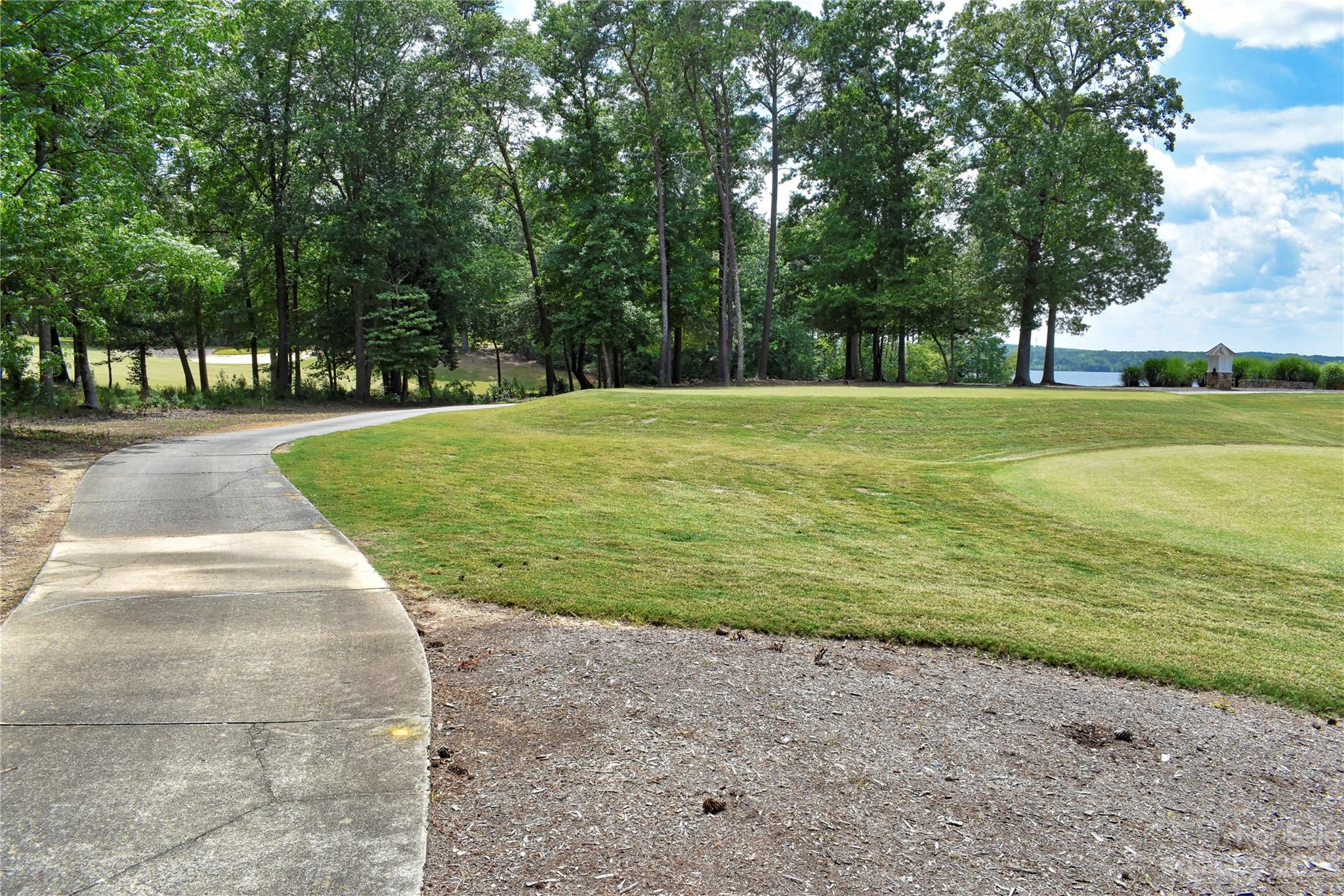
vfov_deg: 47.9
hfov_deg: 67.4
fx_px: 1008
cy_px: 448
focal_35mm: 27
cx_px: 672
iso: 200
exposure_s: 1/320
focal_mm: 18
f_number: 9
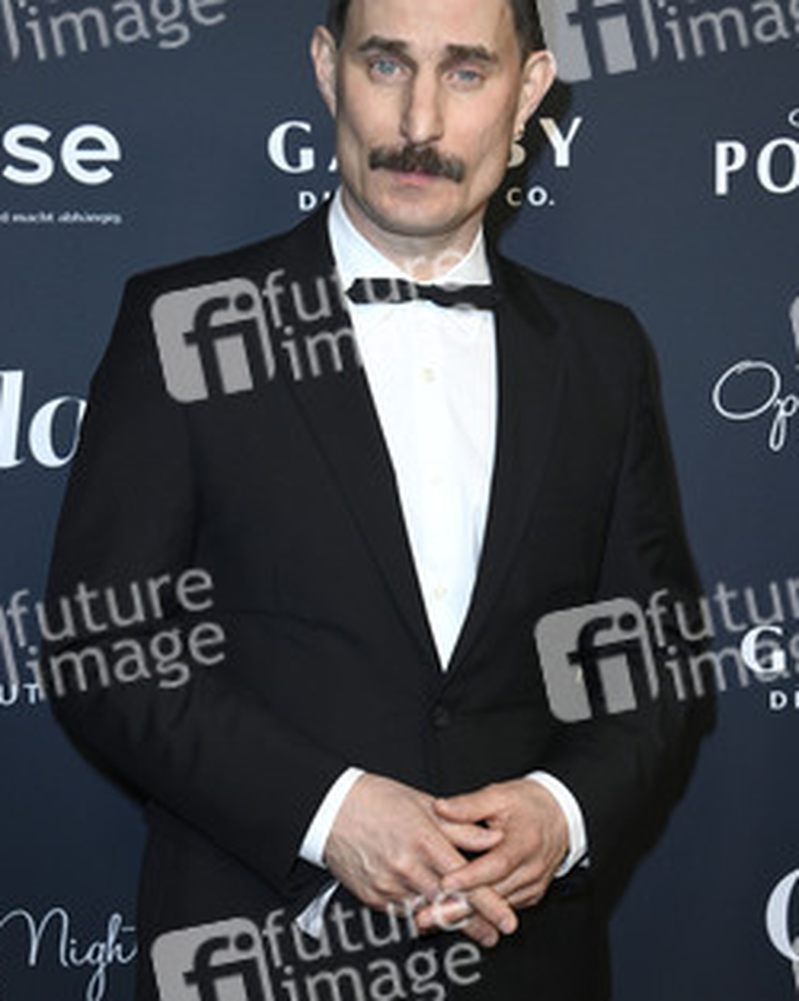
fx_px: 2308
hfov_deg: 19.6
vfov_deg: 24.5
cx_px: 409
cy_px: 486
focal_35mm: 78
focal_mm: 65
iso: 800
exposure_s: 1/250
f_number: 5.6
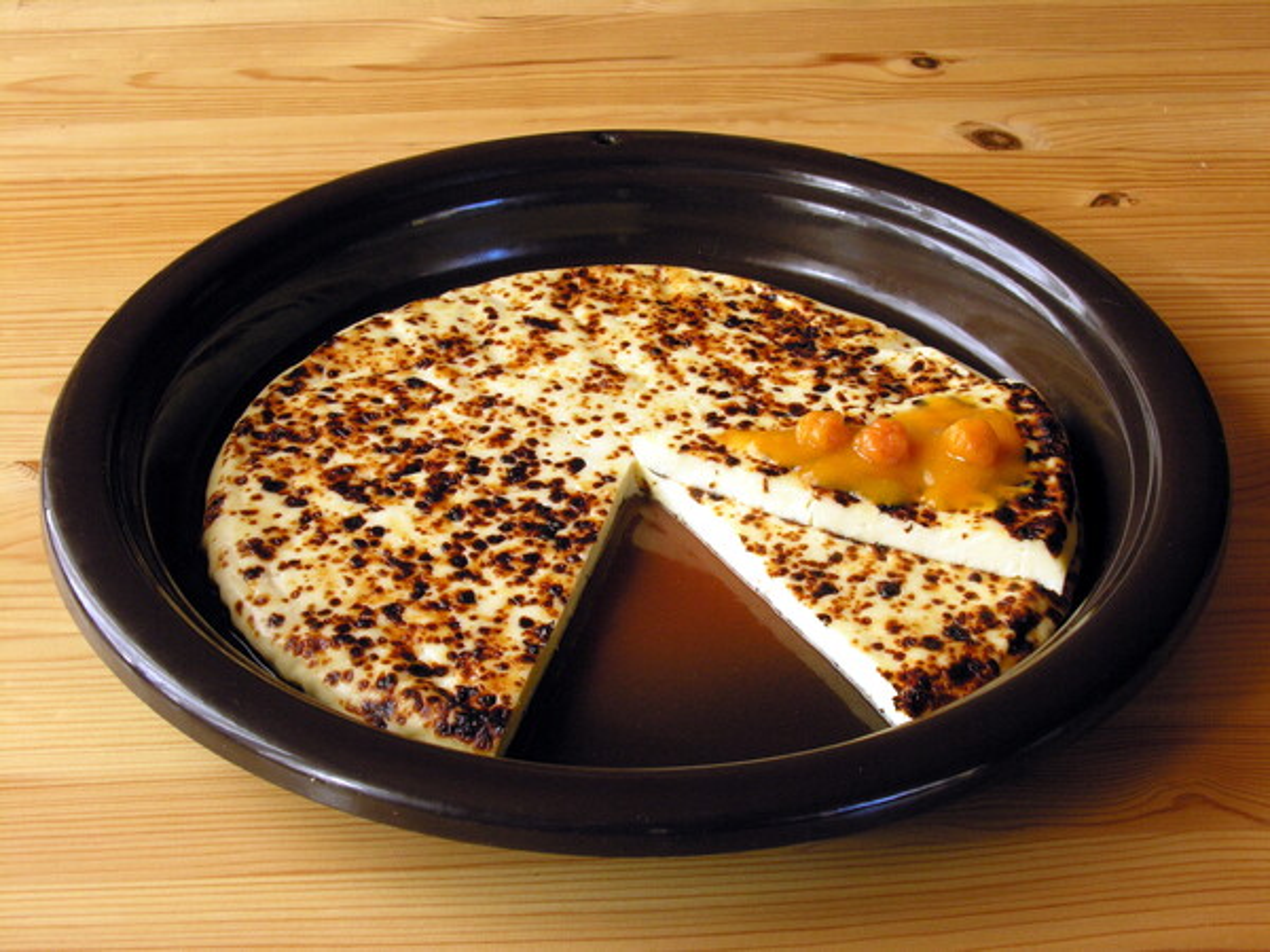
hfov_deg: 35.5
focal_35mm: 54
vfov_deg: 27.0
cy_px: 476
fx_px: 1981
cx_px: 635
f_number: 7.8
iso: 200
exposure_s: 1/15
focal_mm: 13.8
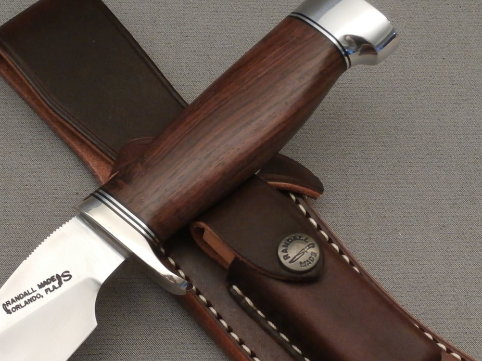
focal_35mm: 70
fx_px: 974
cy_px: 238
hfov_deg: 27.6
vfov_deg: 20.9
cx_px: 164
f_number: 3.8
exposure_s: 1/20
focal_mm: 8.02
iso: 400
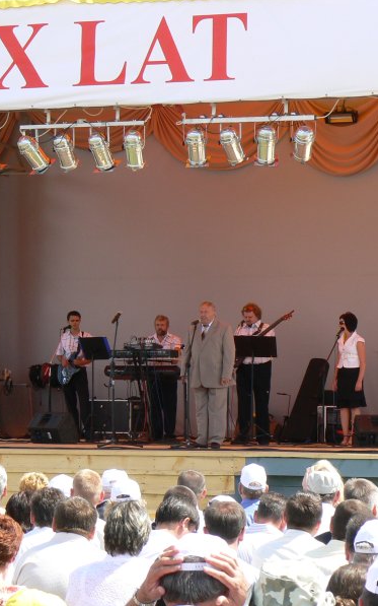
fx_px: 2621
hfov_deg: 8.2
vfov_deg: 13.2
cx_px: 204
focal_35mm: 159
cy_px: 302
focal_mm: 18.6
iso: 80
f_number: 5.6
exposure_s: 1/320
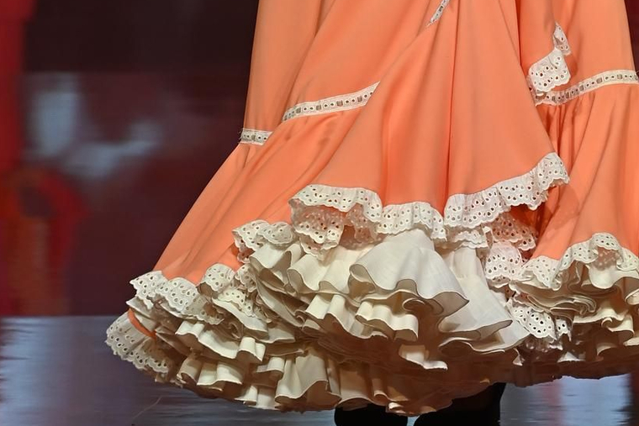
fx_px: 5894
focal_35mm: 332
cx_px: 468
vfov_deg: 4.1
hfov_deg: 6.2
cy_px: -258
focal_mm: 105
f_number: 4
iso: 1000
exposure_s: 1/500
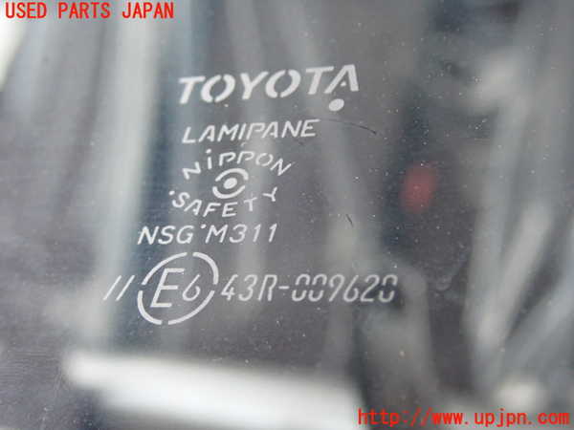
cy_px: 215
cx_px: 287
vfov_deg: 58.9
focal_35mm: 23
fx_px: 381
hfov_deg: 73.9
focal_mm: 4.1
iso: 640
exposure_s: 1/100
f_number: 4.1
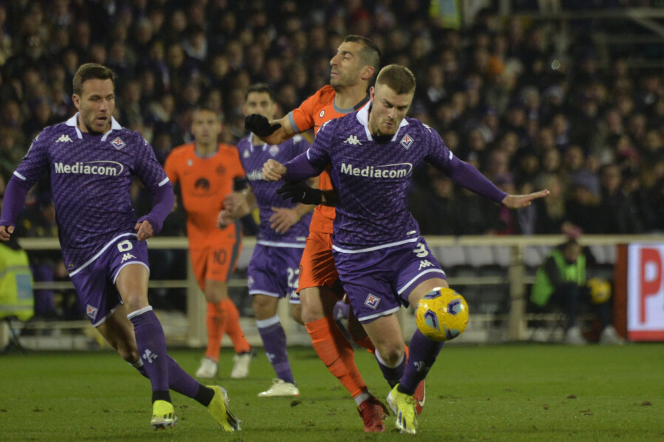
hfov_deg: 5.1
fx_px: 7413
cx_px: 333
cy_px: 221
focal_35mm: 402
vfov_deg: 3.4
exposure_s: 1/1000
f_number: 5.6
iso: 2500
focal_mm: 400
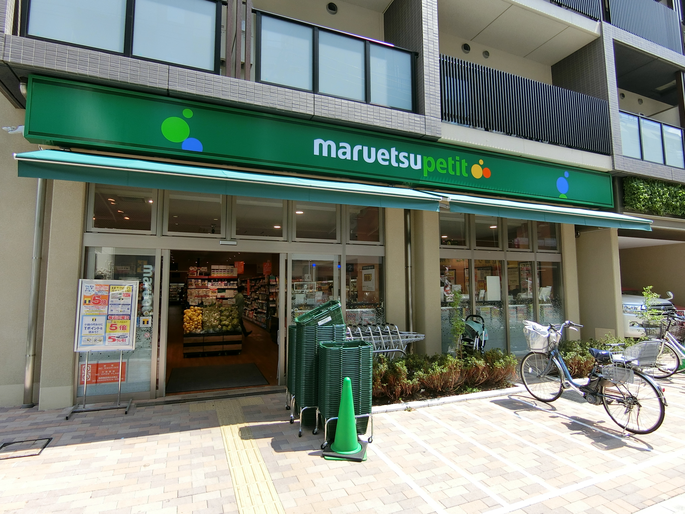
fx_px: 376
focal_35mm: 19
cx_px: 342
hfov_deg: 84.7
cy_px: 257
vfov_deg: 68.7
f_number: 2.7
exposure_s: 1/640
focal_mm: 4.06
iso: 80
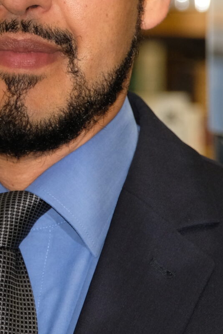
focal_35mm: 455
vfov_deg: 4.5
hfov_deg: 3.0
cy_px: 36
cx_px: -114
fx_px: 4226
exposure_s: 1/100
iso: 800
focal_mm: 94.5
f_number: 2.8
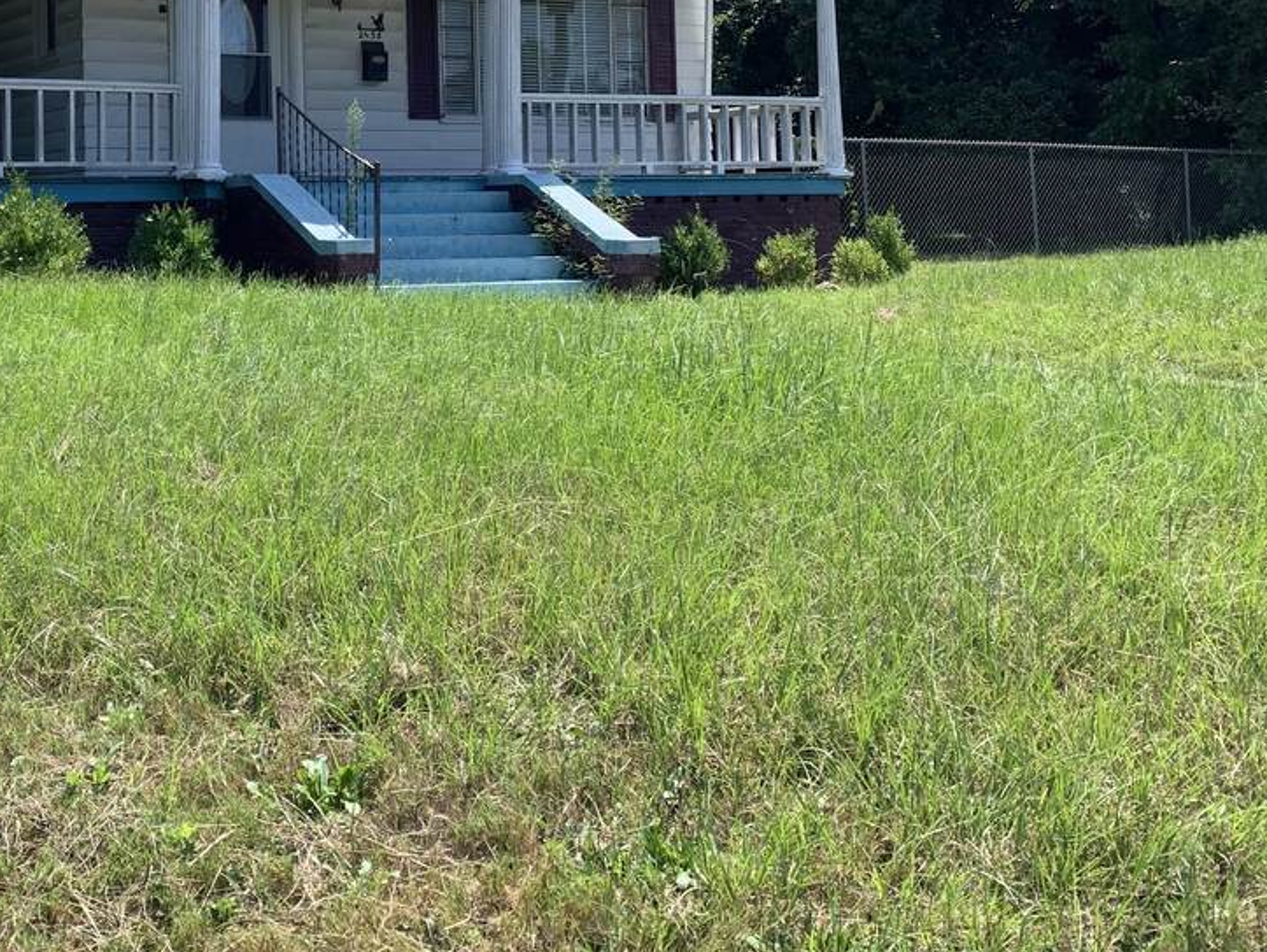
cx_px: 368
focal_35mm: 46
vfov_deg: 30.6
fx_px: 1685
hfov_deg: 40.4
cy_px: 168
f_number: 1.8
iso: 25
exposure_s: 1/1282
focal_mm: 4.25
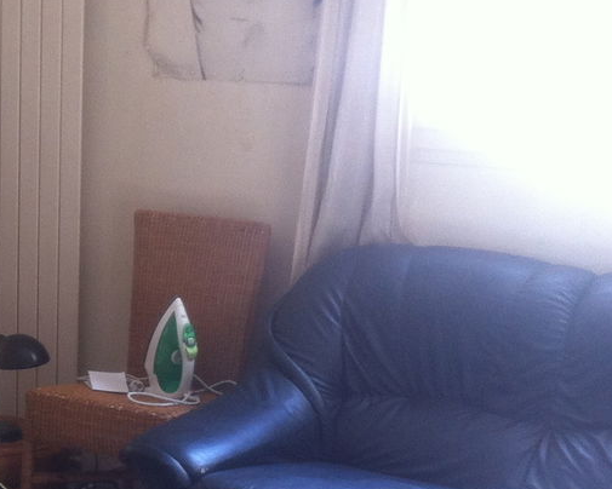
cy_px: 378
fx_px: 1956
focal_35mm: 108
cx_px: -95
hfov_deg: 17.1
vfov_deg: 14.2
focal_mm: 3.85
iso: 80
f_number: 2.8
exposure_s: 1/20
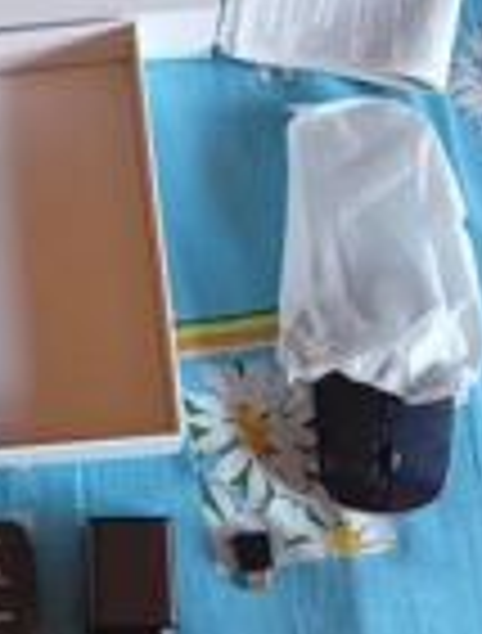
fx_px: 1400
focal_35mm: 76
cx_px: -81
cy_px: 342
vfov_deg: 25.5
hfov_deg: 18.6
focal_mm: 3.84
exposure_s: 1/33.3
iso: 380
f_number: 1.8
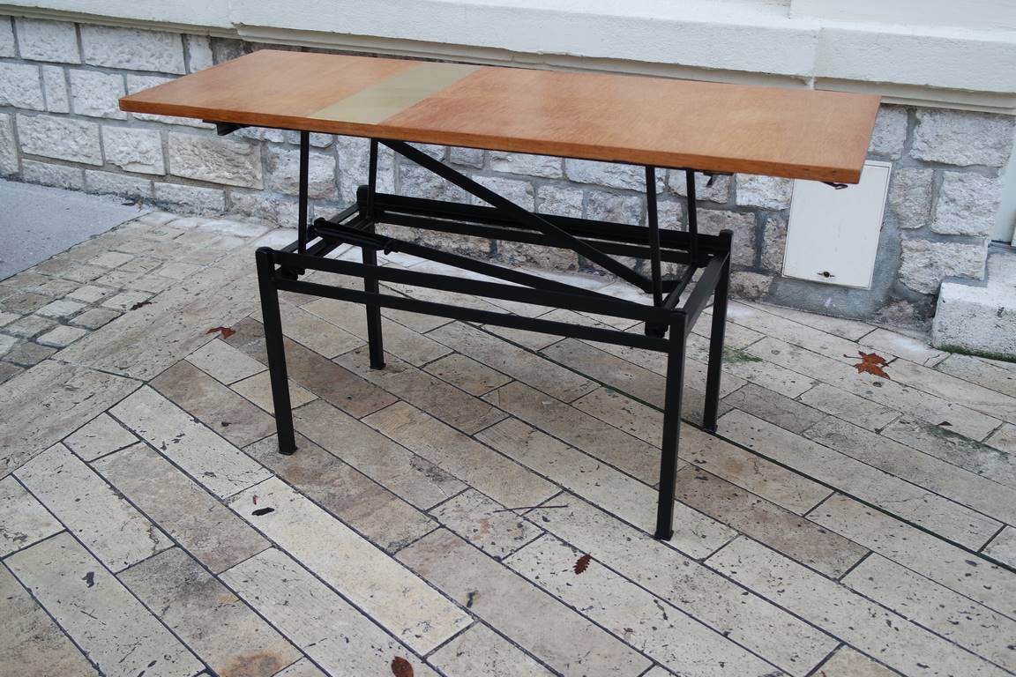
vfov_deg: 36.9
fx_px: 1016
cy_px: 338
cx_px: 508
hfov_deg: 53.1
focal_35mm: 36
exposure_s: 1/50
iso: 400
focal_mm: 24
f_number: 4
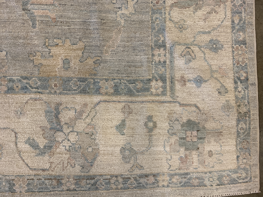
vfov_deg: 53.1
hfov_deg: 67.3
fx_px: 198
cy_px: 98
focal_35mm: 26
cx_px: 132
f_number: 1.8
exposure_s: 1/60
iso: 125
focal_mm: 4.25
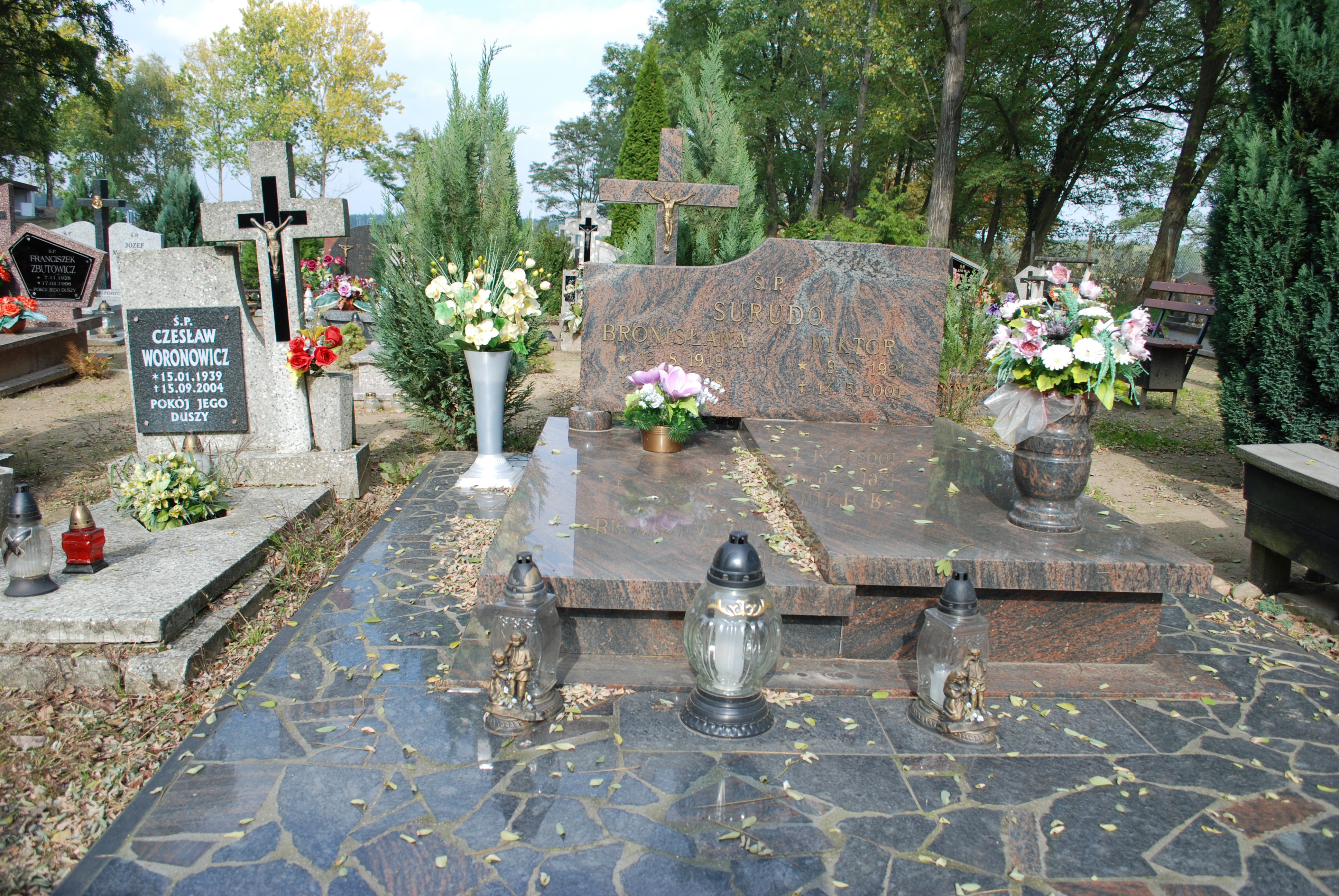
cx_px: 670
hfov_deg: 67.3
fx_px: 1005
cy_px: 448
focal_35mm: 27
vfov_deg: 48.0
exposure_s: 1/160
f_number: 6.3
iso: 100
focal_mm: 18
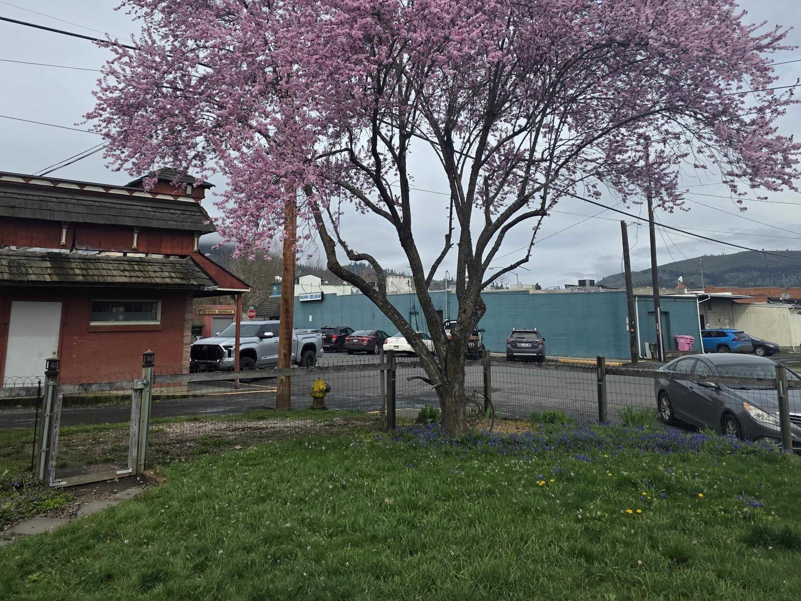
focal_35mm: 30
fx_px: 694
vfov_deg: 46.3
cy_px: 218
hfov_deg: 59.9
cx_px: 415
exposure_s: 1/5447
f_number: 1.7
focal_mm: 6.3
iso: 80
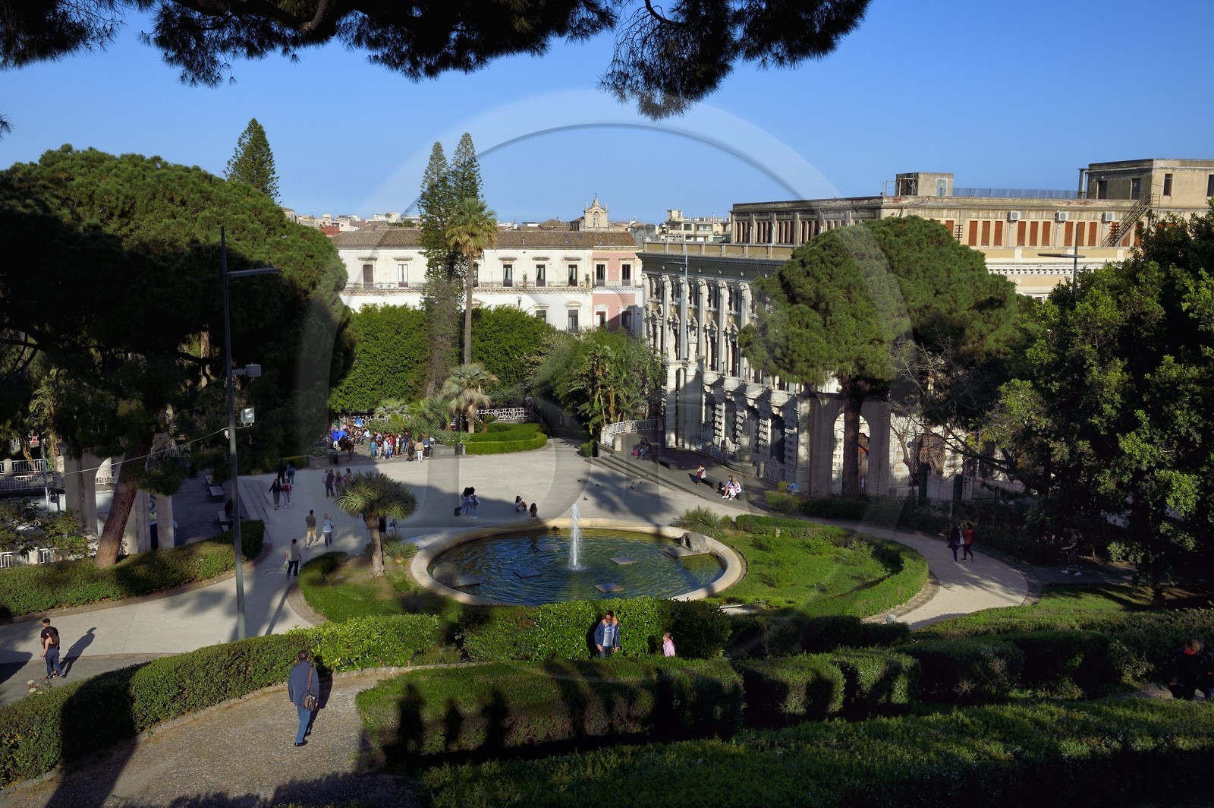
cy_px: 404
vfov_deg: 38.8
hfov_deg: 55.8
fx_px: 1146
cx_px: 607
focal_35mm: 34
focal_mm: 34
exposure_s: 1/125
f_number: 22
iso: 200
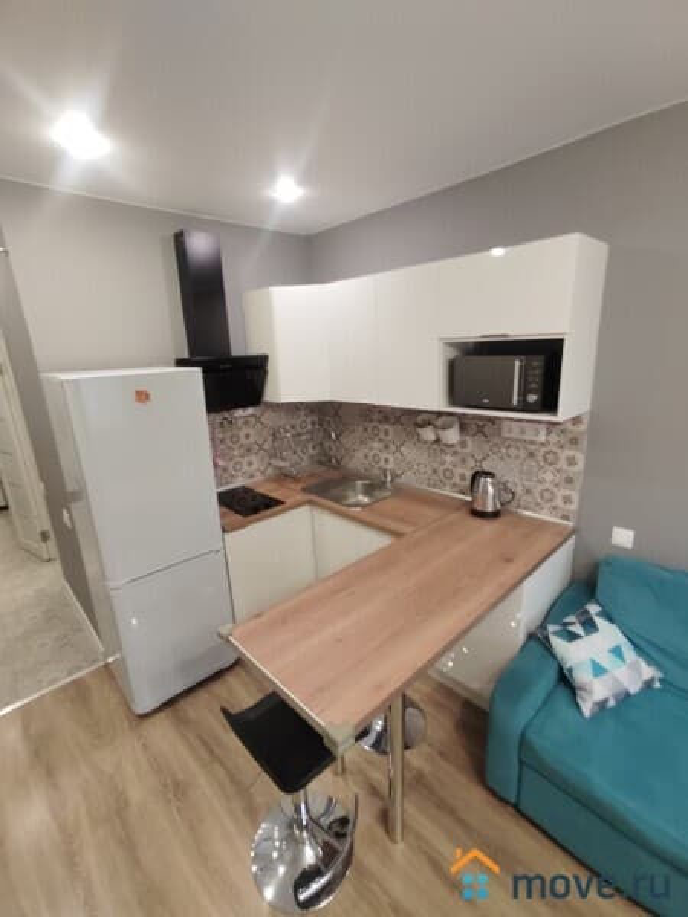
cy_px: 458
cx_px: 344
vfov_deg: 94.5
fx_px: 424
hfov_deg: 78.1
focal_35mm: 16
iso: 313
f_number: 2.2
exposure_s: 1/20
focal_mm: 1.68
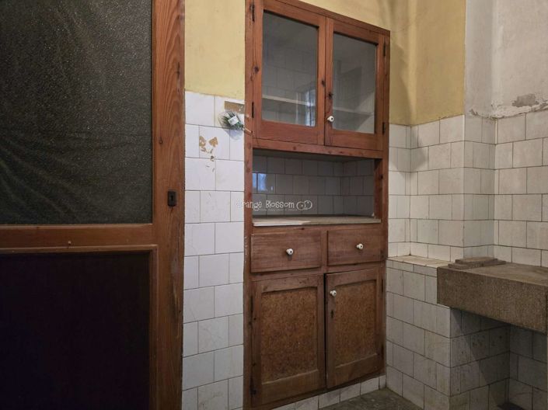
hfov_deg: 74.0
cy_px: 205
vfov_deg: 58.8
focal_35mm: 23
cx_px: 274
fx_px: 364
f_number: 1.7
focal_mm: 6.3
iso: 1600
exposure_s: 1/100
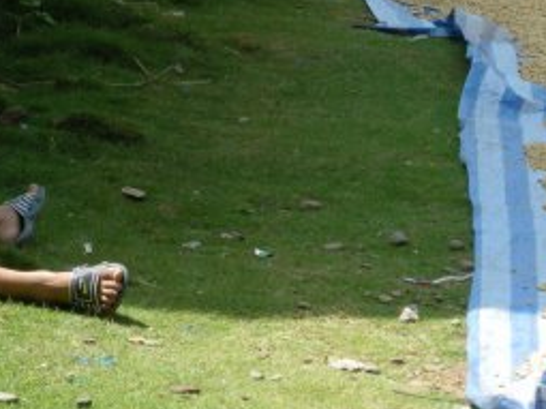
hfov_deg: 6.3
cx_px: 259
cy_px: 84
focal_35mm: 316
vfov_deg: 4.7
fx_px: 4982
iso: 64
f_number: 5.3
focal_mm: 26.3
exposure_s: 1/197
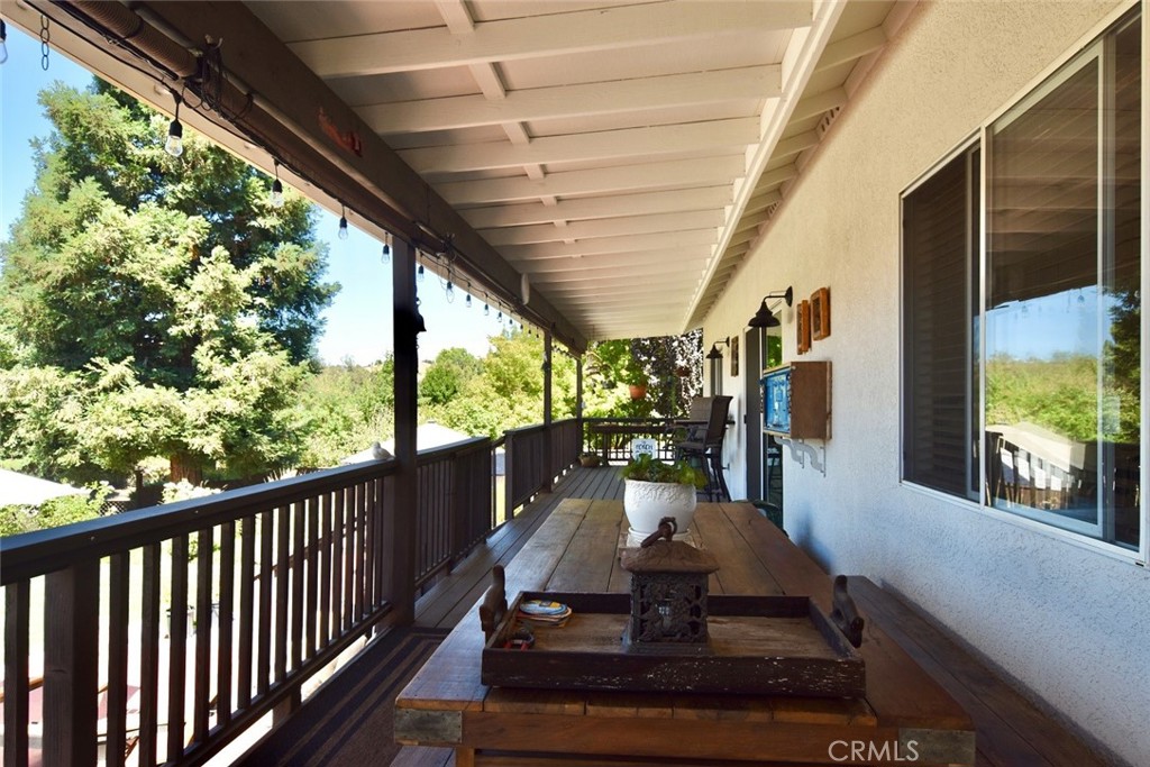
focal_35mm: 21
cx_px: 575
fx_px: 671
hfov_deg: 81.2
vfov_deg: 59.5
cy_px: 384
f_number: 6.3
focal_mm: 14
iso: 200
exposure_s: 1/200
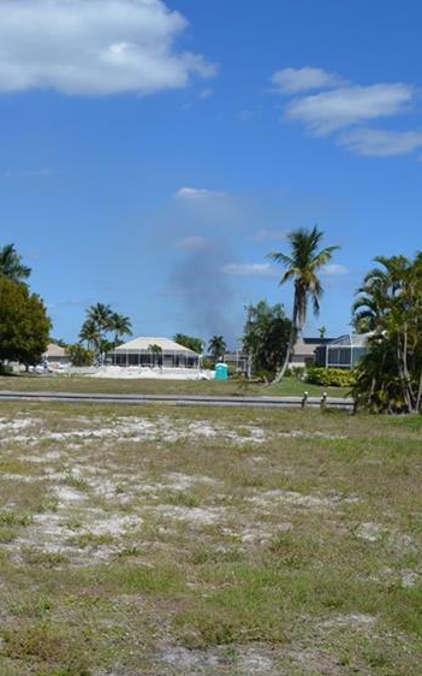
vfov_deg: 40.2
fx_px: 921
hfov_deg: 24.4
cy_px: 393
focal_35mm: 50
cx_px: -17
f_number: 9
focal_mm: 18
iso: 100
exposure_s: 1/320
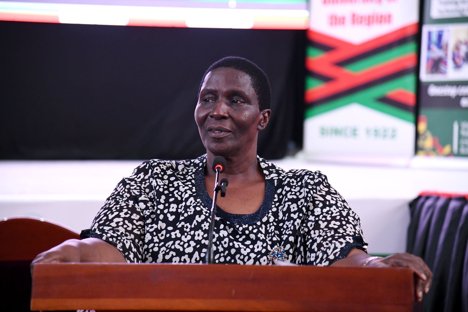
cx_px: 234
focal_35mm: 120
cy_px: 156
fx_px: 1560
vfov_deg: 11.4
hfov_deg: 17.1
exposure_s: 1/100
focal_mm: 120
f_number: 4
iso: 2000
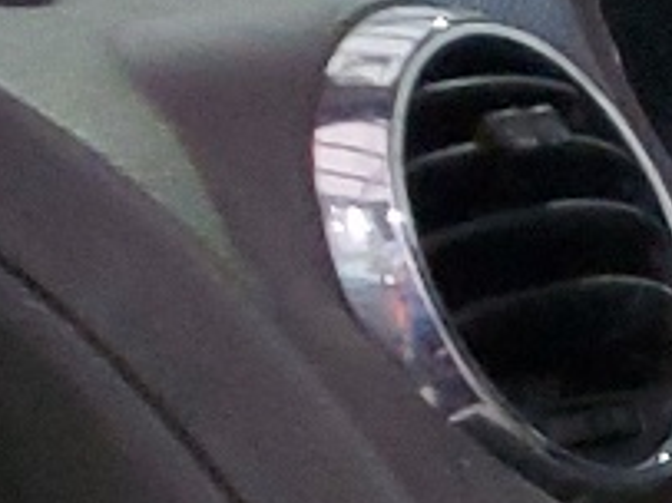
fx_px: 3977
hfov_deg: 7.4
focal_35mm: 205
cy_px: 963
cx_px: 2513
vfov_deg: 7.0
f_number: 1.5
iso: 290
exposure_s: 1/40
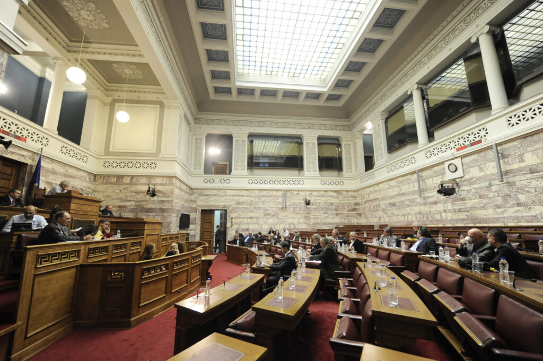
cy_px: 180
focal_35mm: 15
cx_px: 272
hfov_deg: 100.4
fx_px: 226
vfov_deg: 77.2
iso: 2000
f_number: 3.5
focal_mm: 15
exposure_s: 1/160
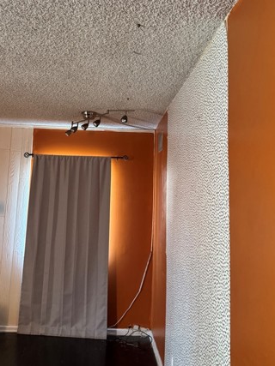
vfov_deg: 51.1
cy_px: 151
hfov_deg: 39.6
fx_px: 382
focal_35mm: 36
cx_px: 120
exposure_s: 1/60
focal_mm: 6.76
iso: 640
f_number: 1.78
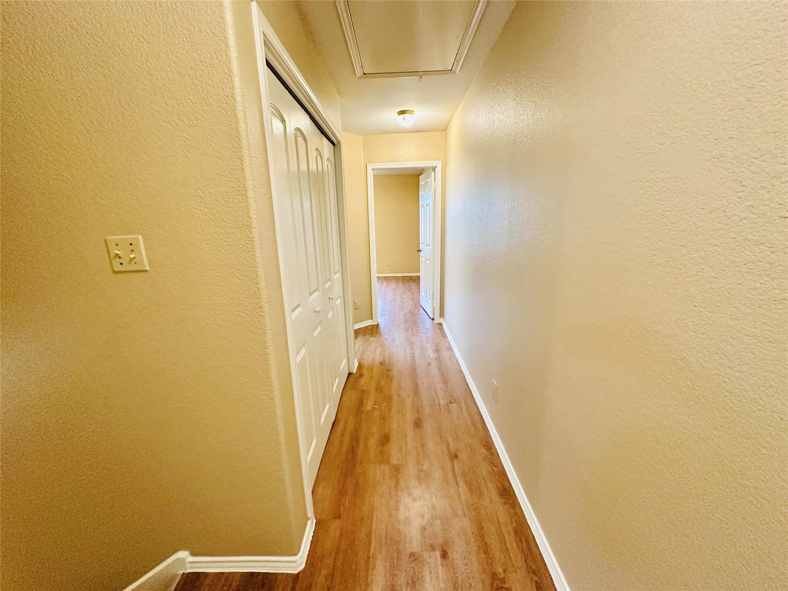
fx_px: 319
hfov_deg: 102.1
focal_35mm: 14
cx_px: 394
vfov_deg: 85.7
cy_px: 296
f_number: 2.2
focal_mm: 2.22
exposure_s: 1/60
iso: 500
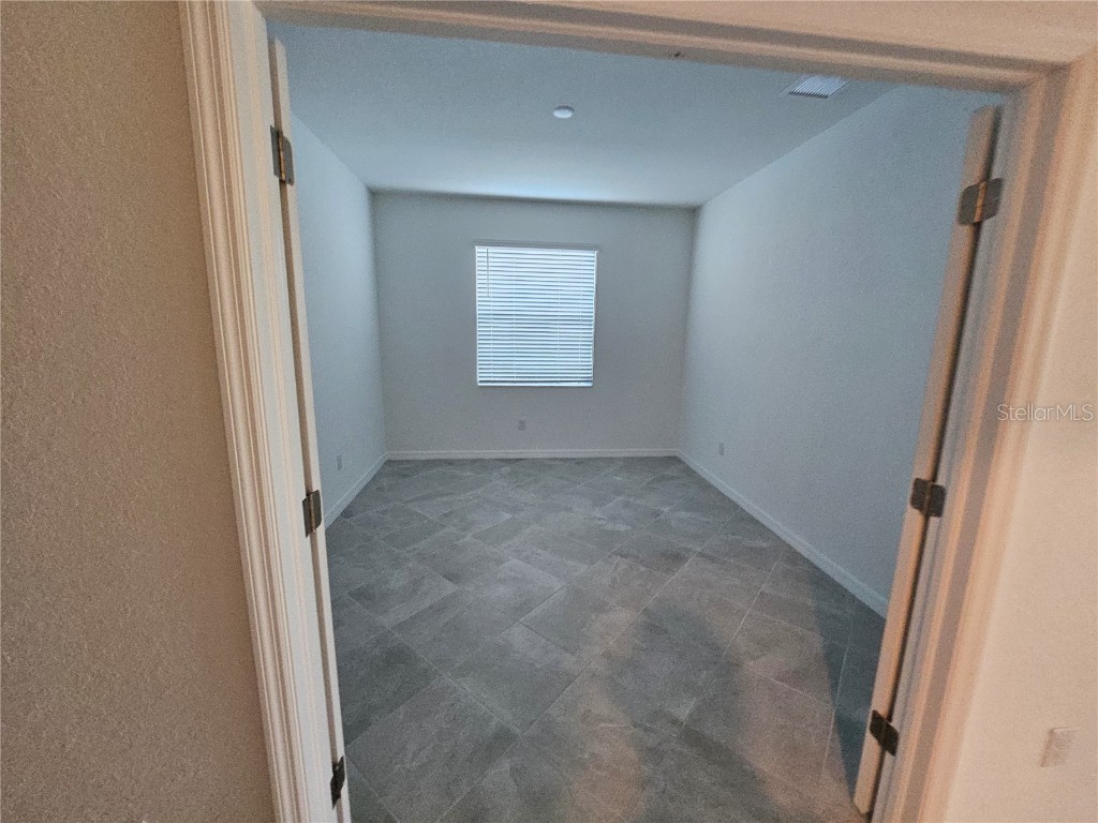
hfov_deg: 106.2
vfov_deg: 89.9
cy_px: 412
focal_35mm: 13
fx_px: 412
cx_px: 549
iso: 320
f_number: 2.2
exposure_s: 1/30
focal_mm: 1.7
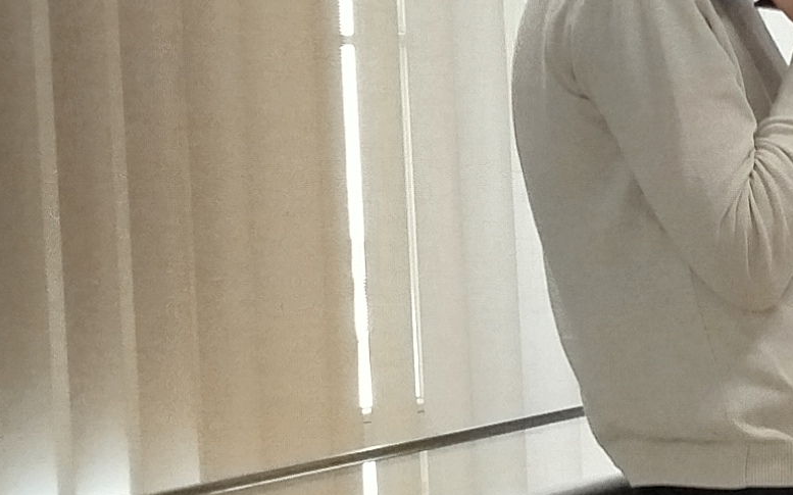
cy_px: 176
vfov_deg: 10.0
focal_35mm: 131
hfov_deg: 12.2
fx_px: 2830
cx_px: 1988
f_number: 1.7
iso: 200
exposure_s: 1/50
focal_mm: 5.31
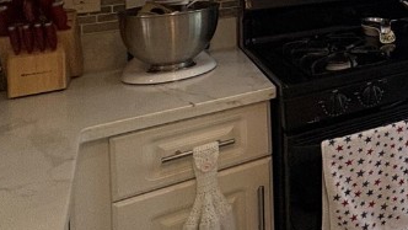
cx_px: 617
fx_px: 509
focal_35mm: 47
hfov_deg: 28.2
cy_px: -80
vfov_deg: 22.4
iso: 160
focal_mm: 2.22
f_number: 2.2
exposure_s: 1/120
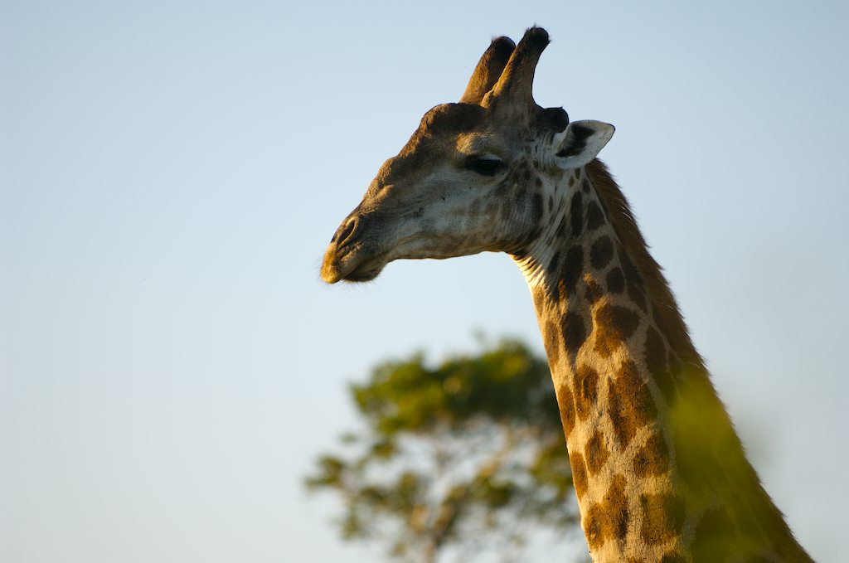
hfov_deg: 6.9
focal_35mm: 300
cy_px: 282
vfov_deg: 4.6
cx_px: 424
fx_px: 7063
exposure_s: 1/1000
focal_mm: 200
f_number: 2.8
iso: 160
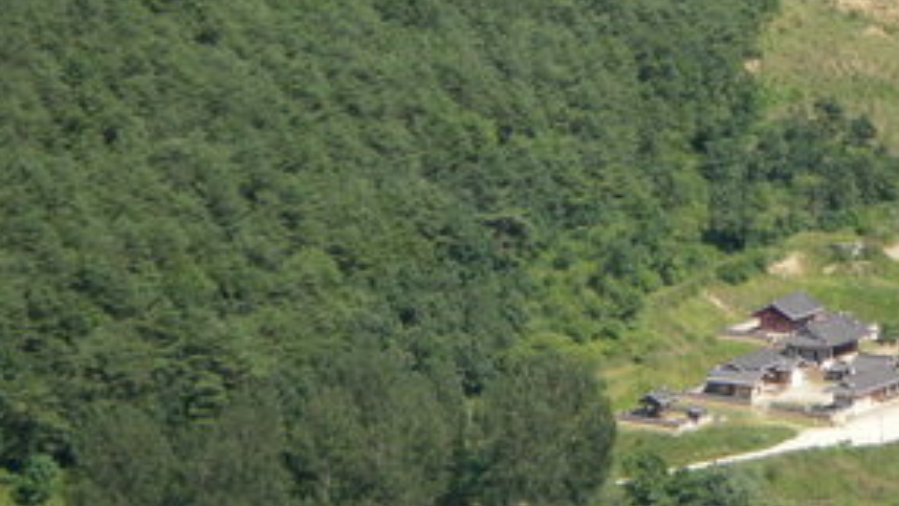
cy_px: 211
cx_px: 657
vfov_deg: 5.8
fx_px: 5031
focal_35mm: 211
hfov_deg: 10.2
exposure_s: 1/320
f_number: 5.7
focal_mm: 17.3
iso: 100
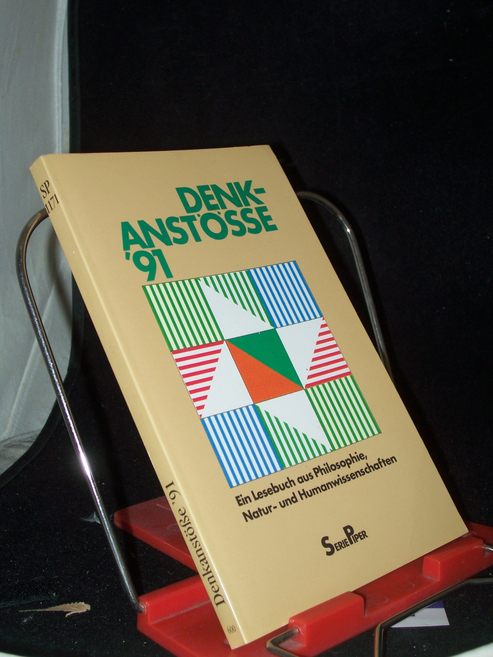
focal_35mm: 53
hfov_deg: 27.5
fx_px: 1006
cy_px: 328
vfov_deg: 36.2
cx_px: 246
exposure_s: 1/80
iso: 80
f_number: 3.2
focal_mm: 8.7
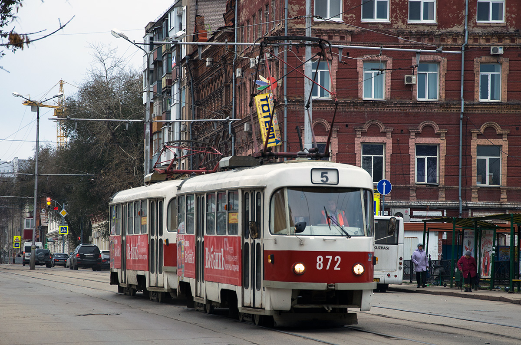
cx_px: 260
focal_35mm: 135
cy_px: 172
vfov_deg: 10.1
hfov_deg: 15.2
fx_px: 1950
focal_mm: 90
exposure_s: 1/200
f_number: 5.6
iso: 100
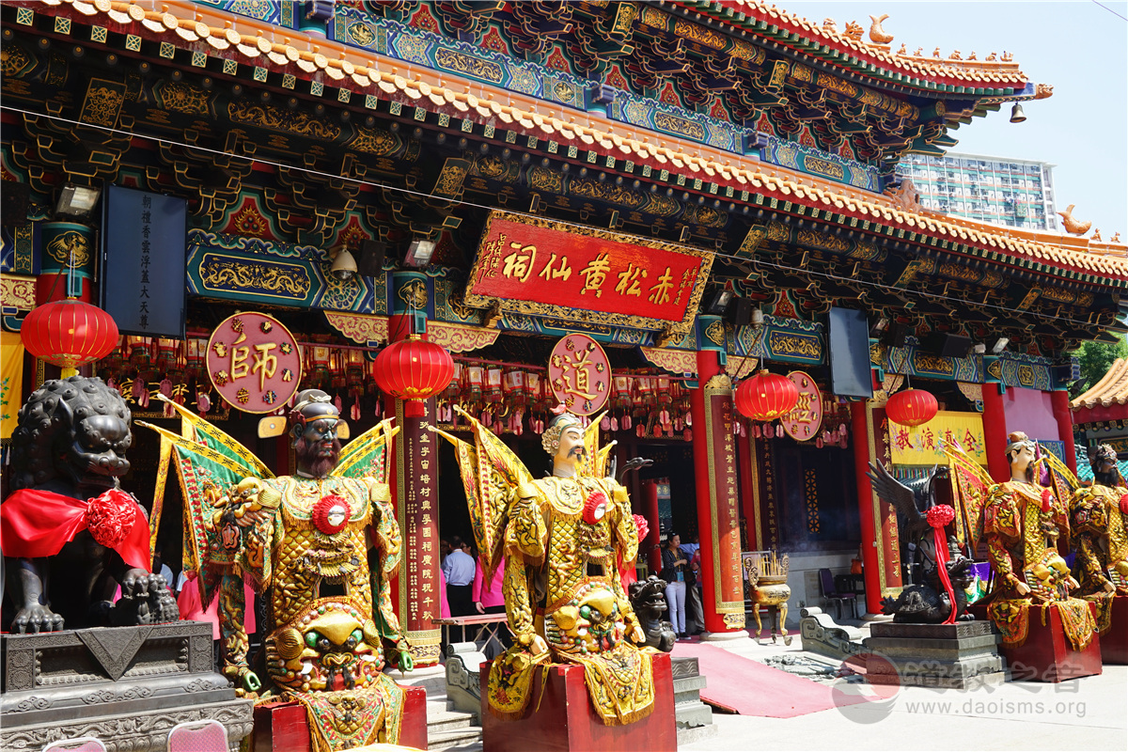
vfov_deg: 36.9
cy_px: 376
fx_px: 1128
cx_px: 564
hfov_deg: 53.1
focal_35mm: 36
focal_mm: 36
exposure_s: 1/100
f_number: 9
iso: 100
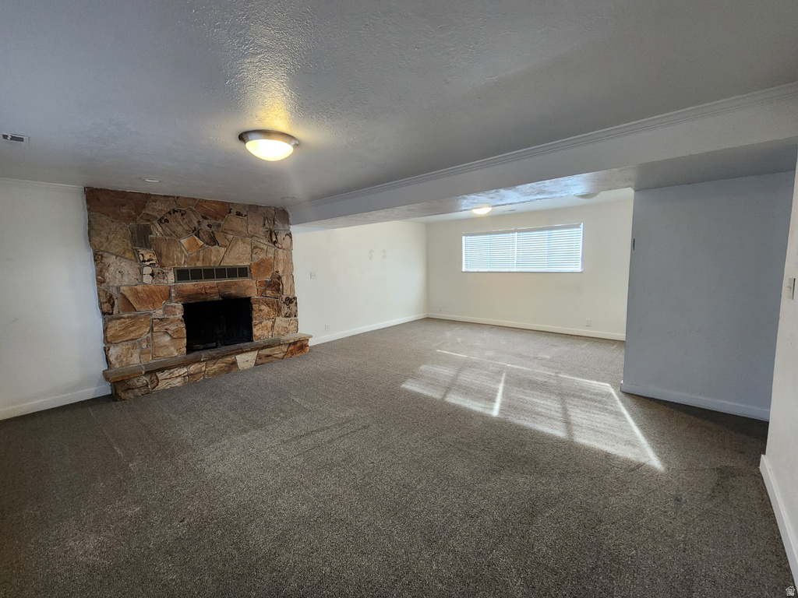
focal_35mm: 13
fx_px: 300
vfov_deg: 89.9
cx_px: 399
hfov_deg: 106.2
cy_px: 299
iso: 400
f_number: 2.2
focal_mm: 2.2
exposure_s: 1/60
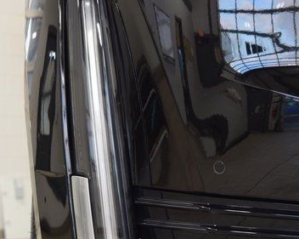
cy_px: 151
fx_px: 1088
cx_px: 138
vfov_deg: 12.5
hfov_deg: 15.7
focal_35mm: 123
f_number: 6.3
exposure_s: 1/15
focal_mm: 48
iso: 800
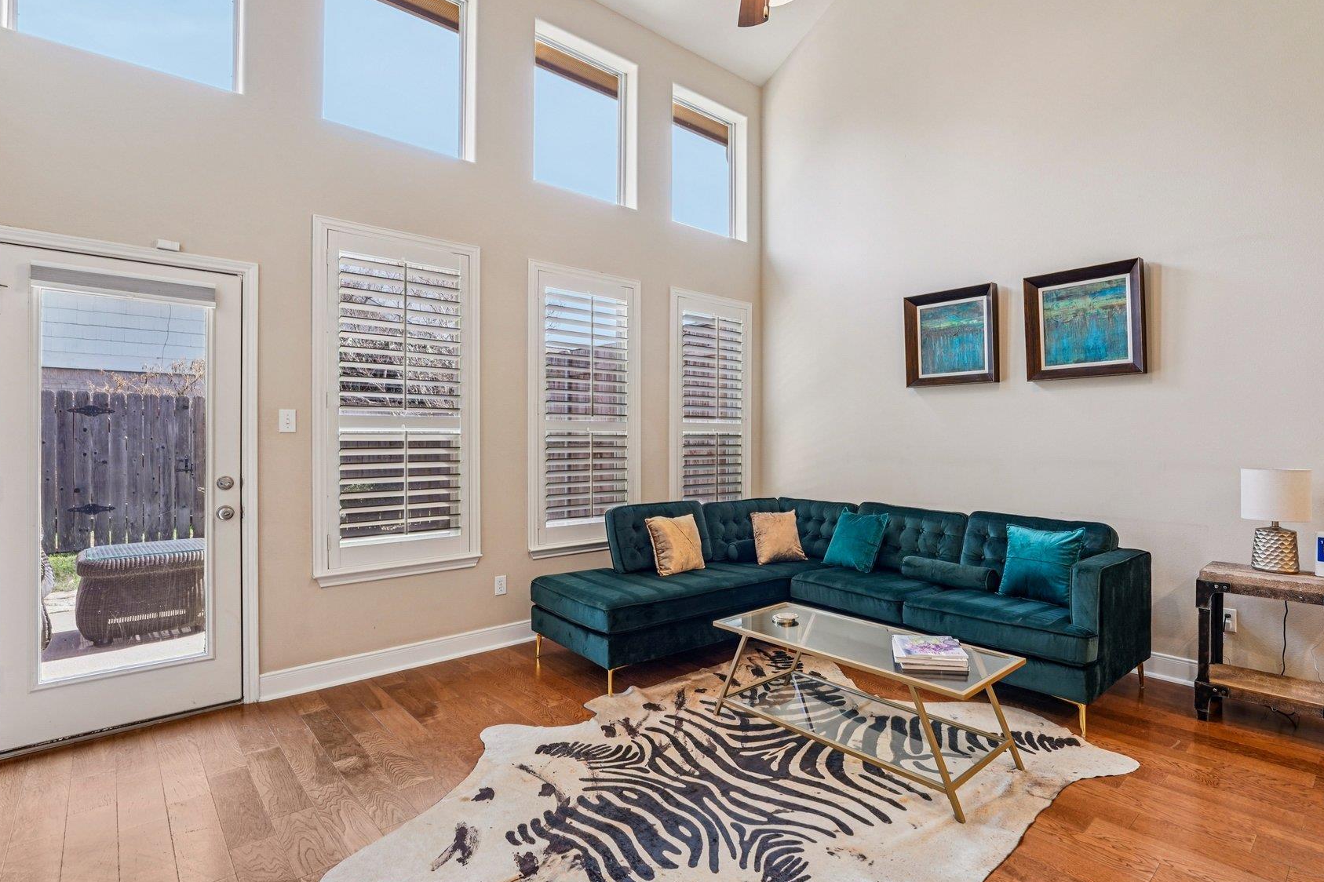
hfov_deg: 92.8
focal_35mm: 17
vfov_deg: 70.4
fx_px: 625
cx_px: 742
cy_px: 443
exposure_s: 1/10
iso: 400
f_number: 8
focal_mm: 14
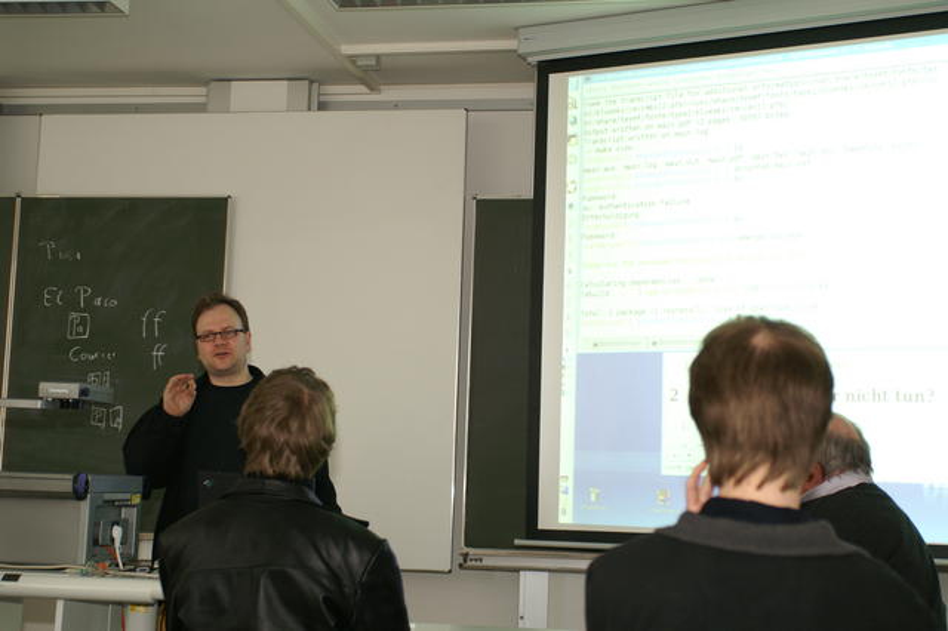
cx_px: 474
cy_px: 316
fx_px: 1382
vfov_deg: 25.7
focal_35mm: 52
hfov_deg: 37.9
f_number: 2.8
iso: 200
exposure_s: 1/60
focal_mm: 35
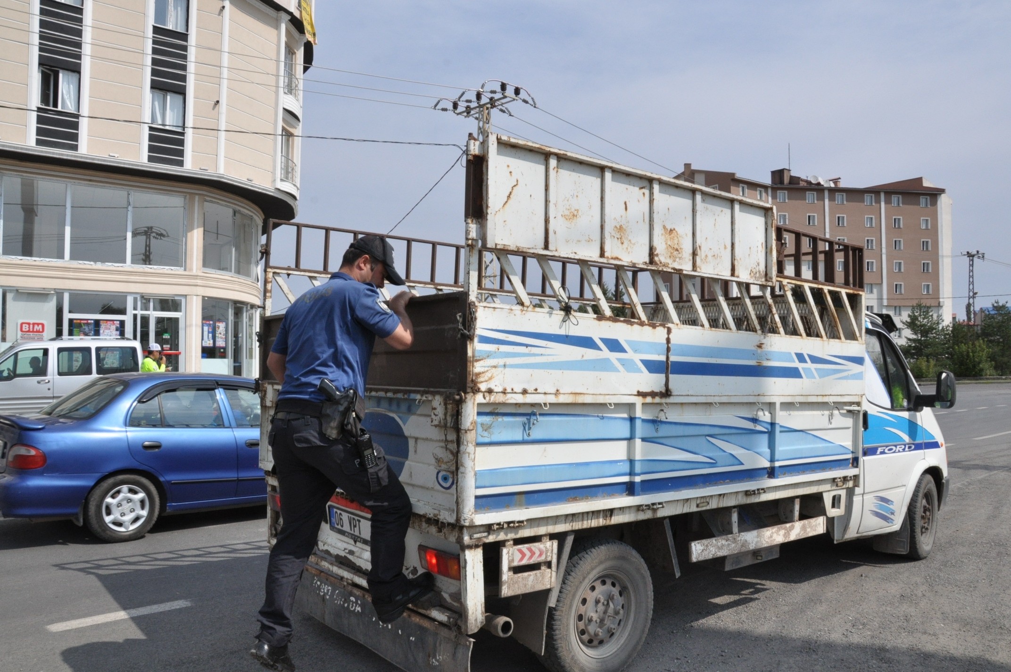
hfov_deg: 67.4
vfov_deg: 47.8
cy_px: 336
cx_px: 506
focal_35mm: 27
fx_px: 757
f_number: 14
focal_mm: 18
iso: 800
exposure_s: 1/800
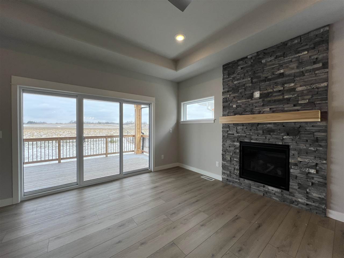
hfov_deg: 106.2
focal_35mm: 13
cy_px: 129
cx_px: 172
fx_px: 129
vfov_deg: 89.9
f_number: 1.8
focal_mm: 1.57
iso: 32
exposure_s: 1/202
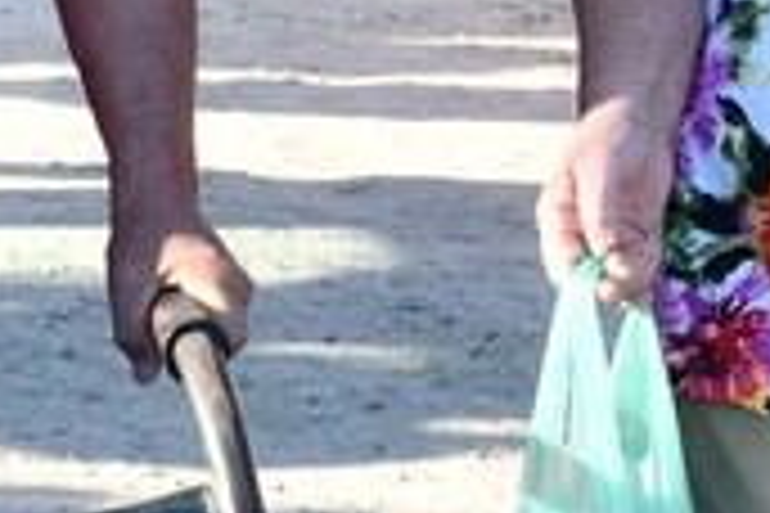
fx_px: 4983
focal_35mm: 233
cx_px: 536
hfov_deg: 8.8
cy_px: 182
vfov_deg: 5.9
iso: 280
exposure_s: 1/250
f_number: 5.6
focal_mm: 26
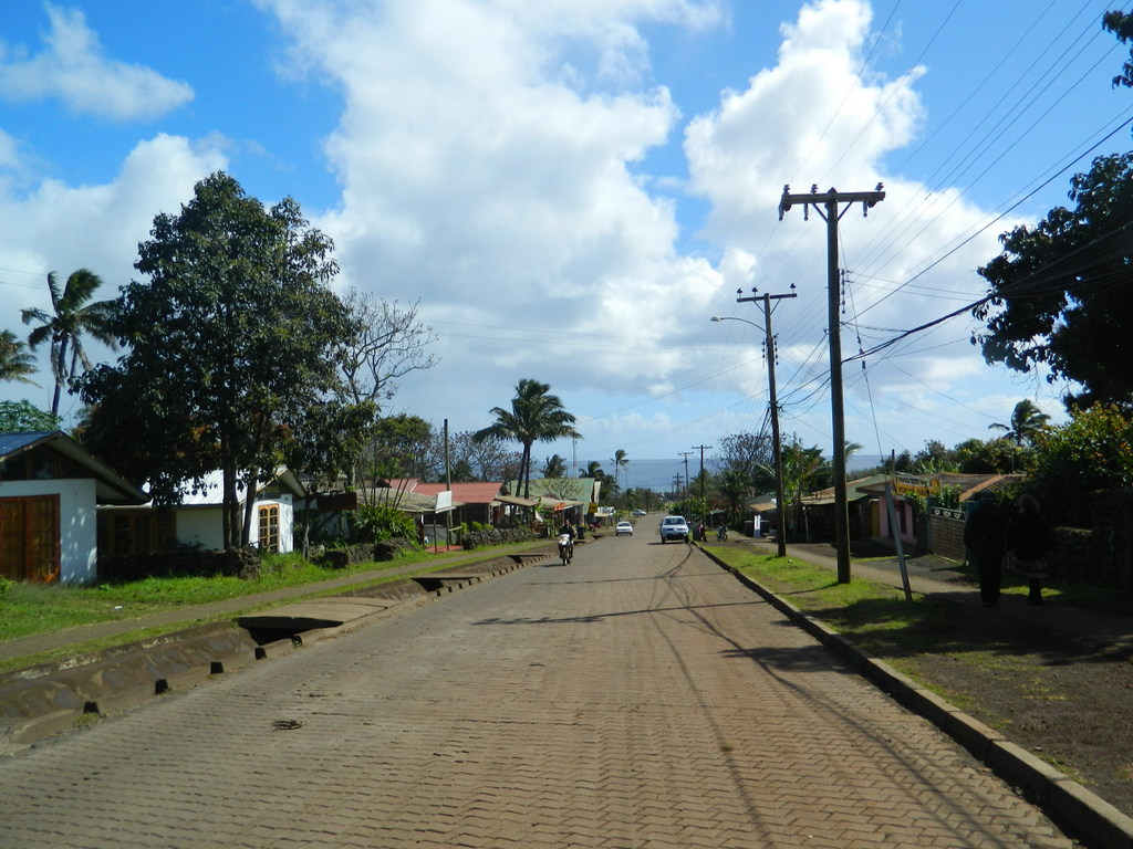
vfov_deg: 49.7
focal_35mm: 28
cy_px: 424
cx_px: 566
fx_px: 916
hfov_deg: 63.4
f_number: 8.9
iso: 80
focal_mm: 5.1
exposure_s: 1/200
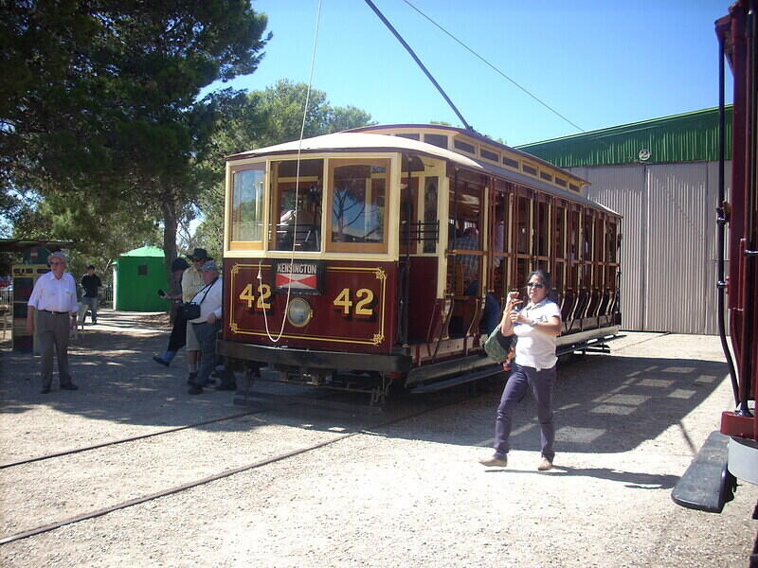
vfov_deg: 38.7
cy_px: 284
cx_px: 379
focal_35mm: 37
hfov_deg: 50.1
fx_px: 810
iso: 64
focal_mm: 6.2
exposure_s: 1/130
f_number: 5.6
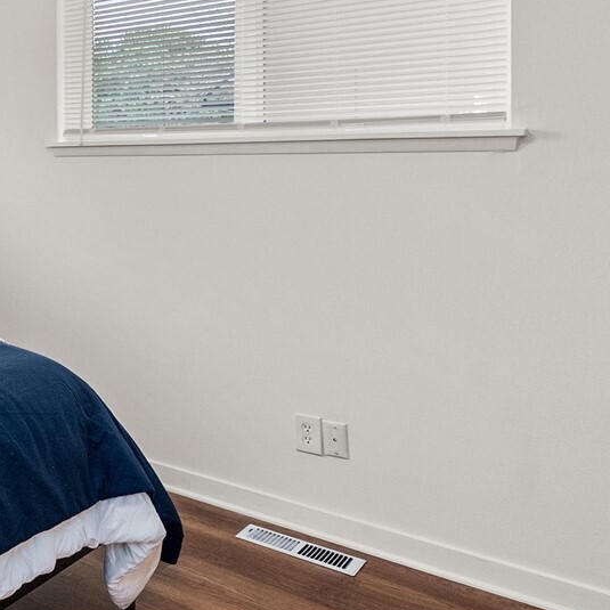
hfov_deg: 33.9
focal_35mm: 35
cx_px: -184
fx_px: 698
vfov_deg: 46.6
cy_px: 209
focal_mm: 13
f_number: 7.1
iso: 100
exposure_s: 1/60
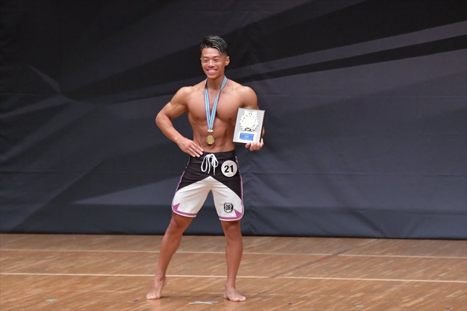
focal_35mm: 300
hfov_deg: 6.9
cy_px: 156
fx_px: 3890
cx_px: 234
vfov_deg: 4.6
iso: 6400
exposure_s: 1/400
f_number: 5.6
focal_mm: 200
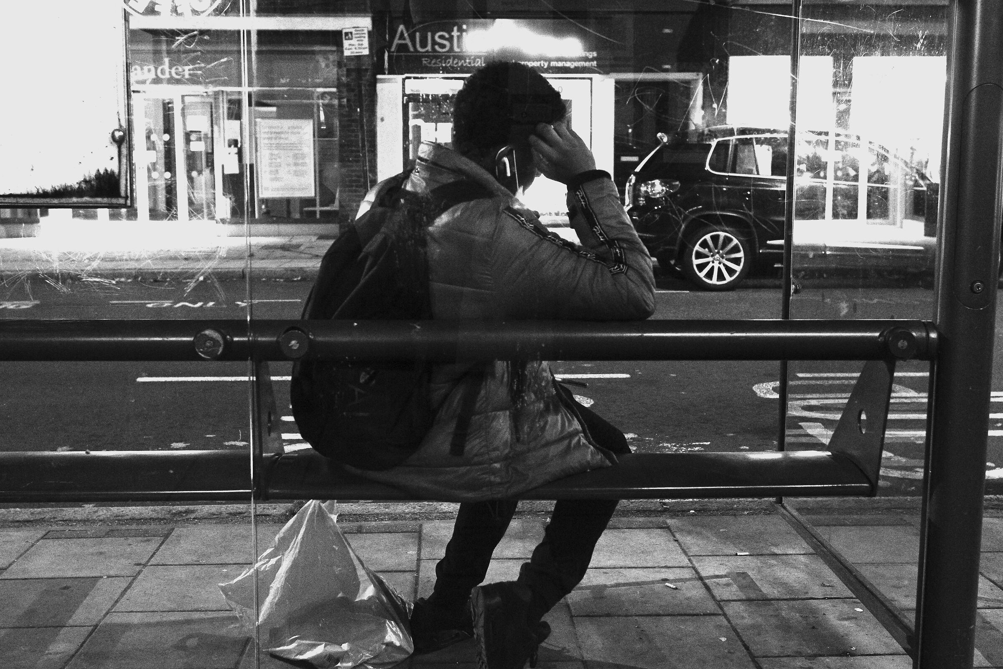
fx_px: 1170
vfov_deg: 31.9
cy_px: 334
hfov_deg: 46.4
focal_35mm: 42
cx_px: 502
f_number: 4
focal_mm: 28
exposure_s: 1/50
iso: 7200
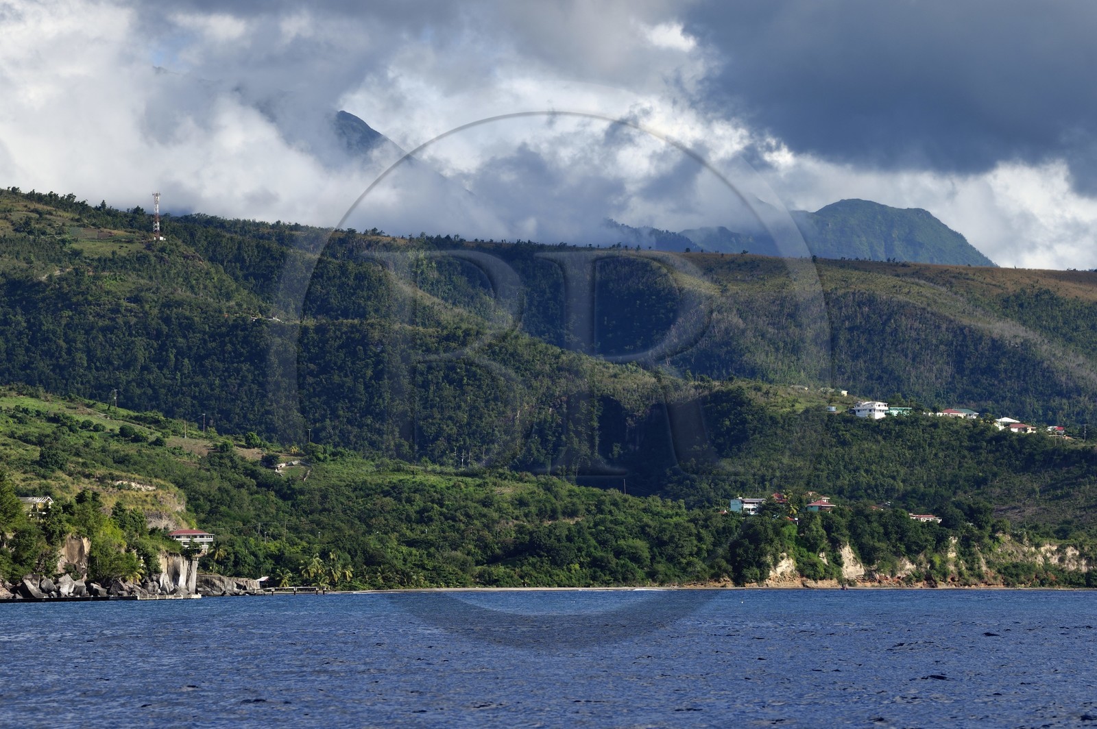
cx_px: 548
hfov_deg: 10.8
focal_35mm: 190
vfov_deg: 7.2
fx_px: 5785
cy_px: 364
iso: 200
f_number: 8
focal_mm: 190
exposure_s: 1/800
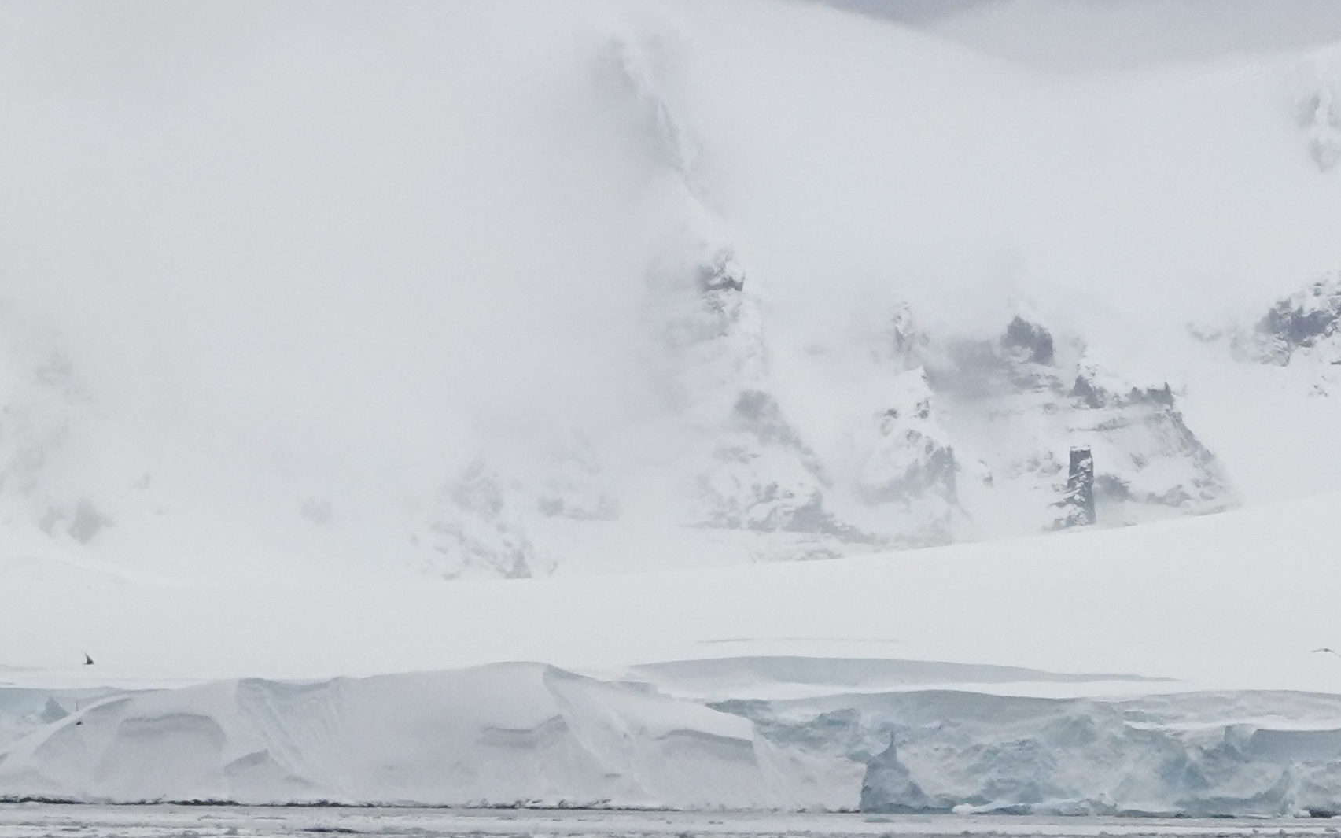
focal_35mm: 229
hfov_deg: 9.2
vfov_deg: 5.7
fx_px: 8368
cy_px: 1100
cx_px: 930
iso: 1250
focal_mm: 25.7
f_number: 6.3
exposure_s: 1/2000
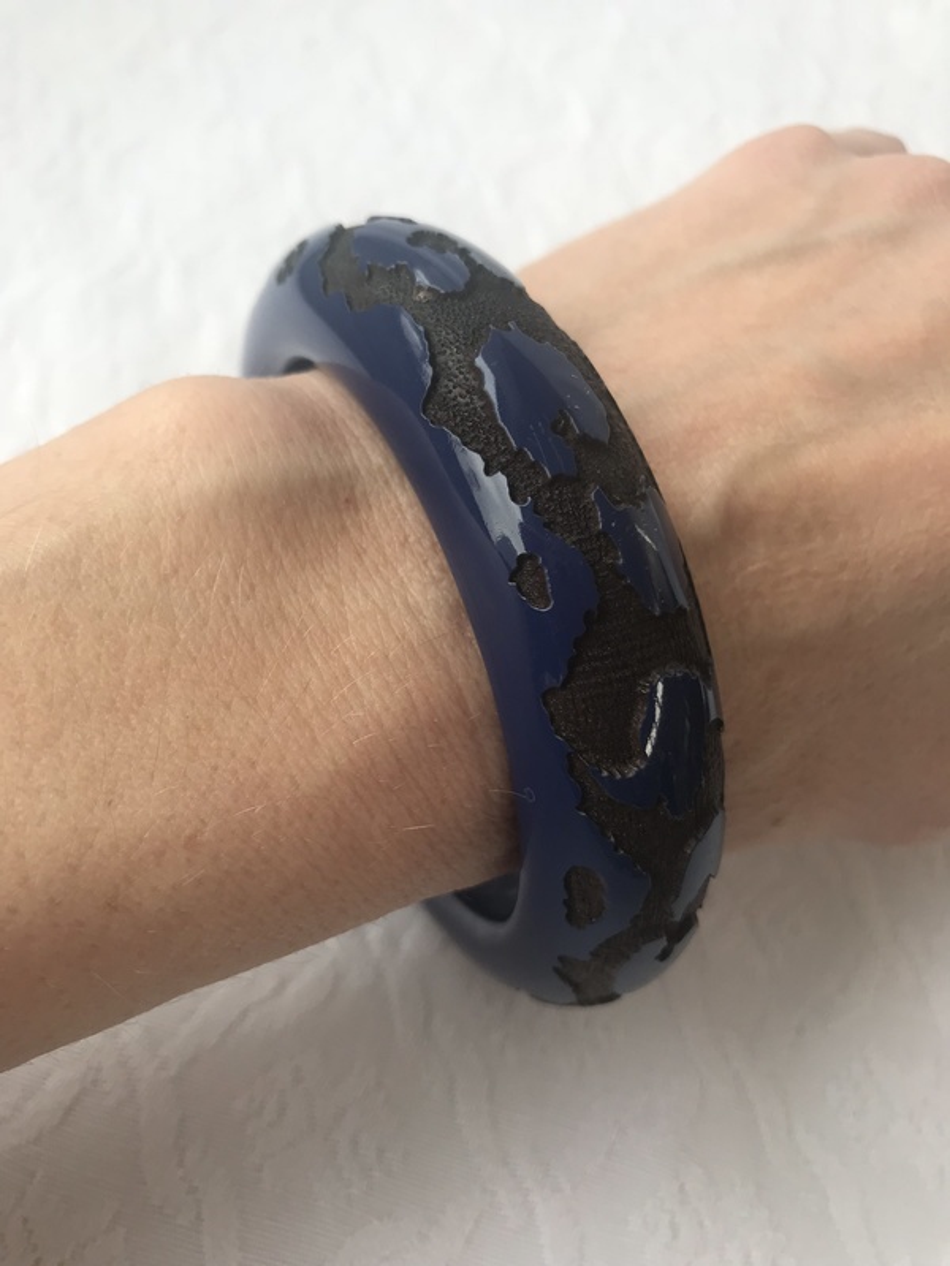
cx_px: 475
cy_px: 633
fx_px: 1025
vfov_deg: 63.4
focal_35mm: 28
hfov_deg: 49.7
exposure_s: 1/100
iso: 20
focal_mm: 3.99
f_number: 1.8
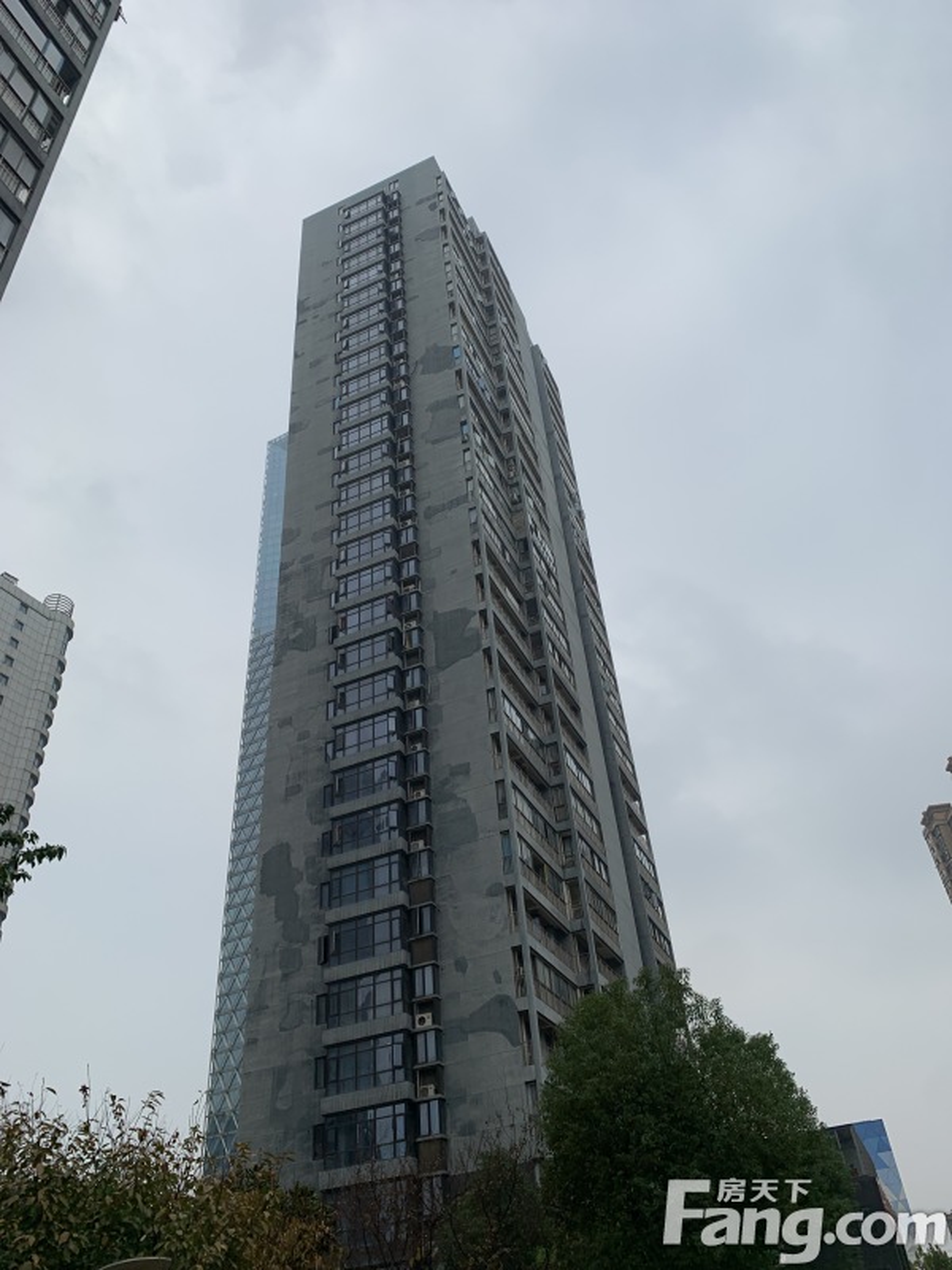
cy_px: 635
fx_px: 953
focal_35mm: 26
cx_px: 476
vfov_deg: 67.3
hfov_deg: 53.1
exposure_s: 1/3650
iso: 25
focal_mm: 4.25
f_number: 1.8
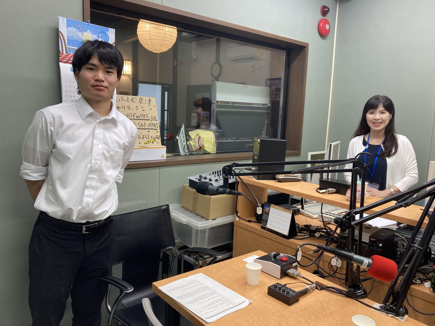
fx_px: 352
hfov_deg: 63.4
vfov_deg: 49.7
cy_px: 163
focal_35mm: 28
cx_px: 218
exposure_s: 1/60
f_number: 1.8
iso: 50
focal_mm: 3.99
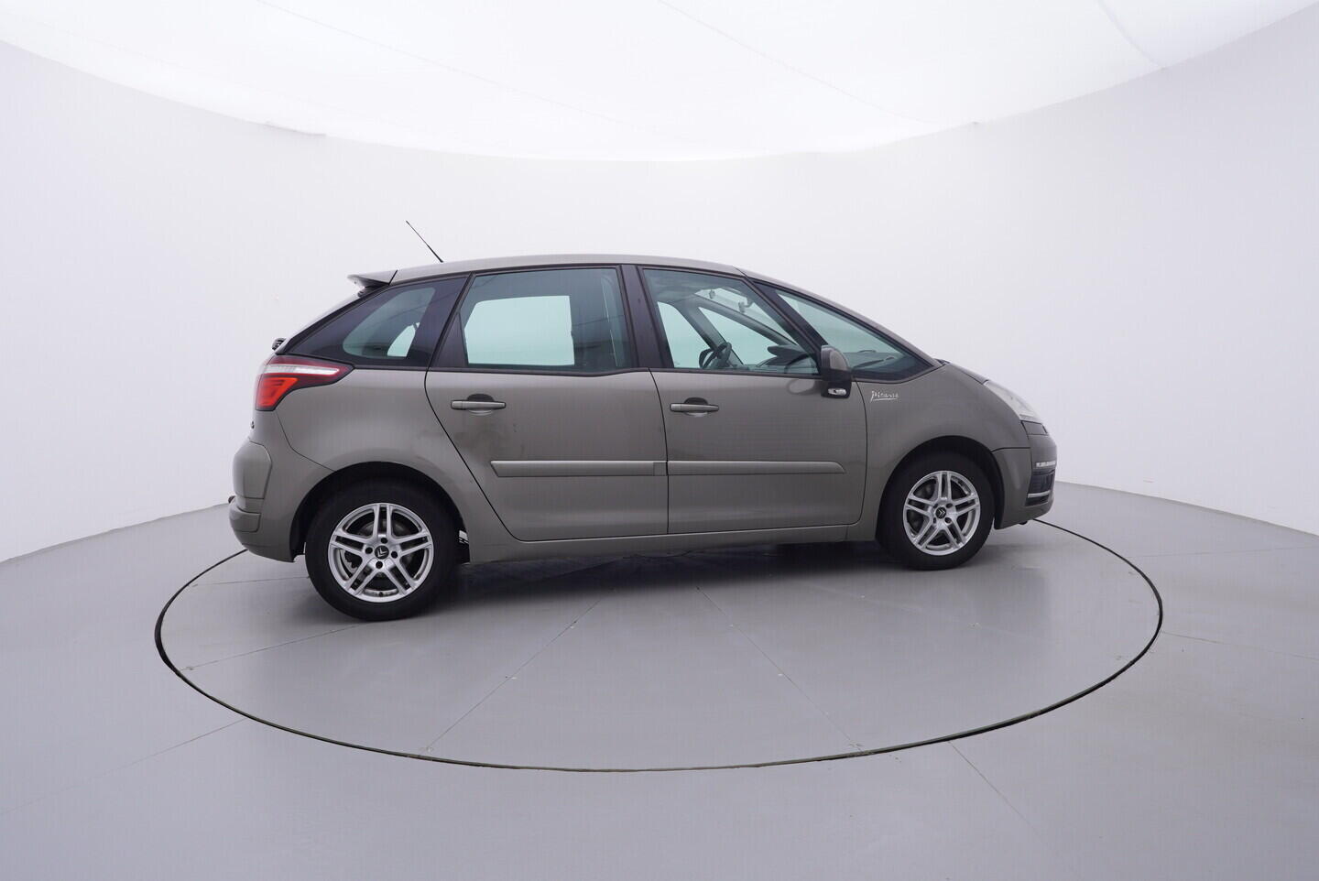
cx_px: 660
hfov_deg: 77.3
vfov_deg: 56.2
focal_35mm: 22
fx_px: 825
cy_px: 440
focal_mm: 15
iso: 200
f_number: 5
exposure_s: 1/80
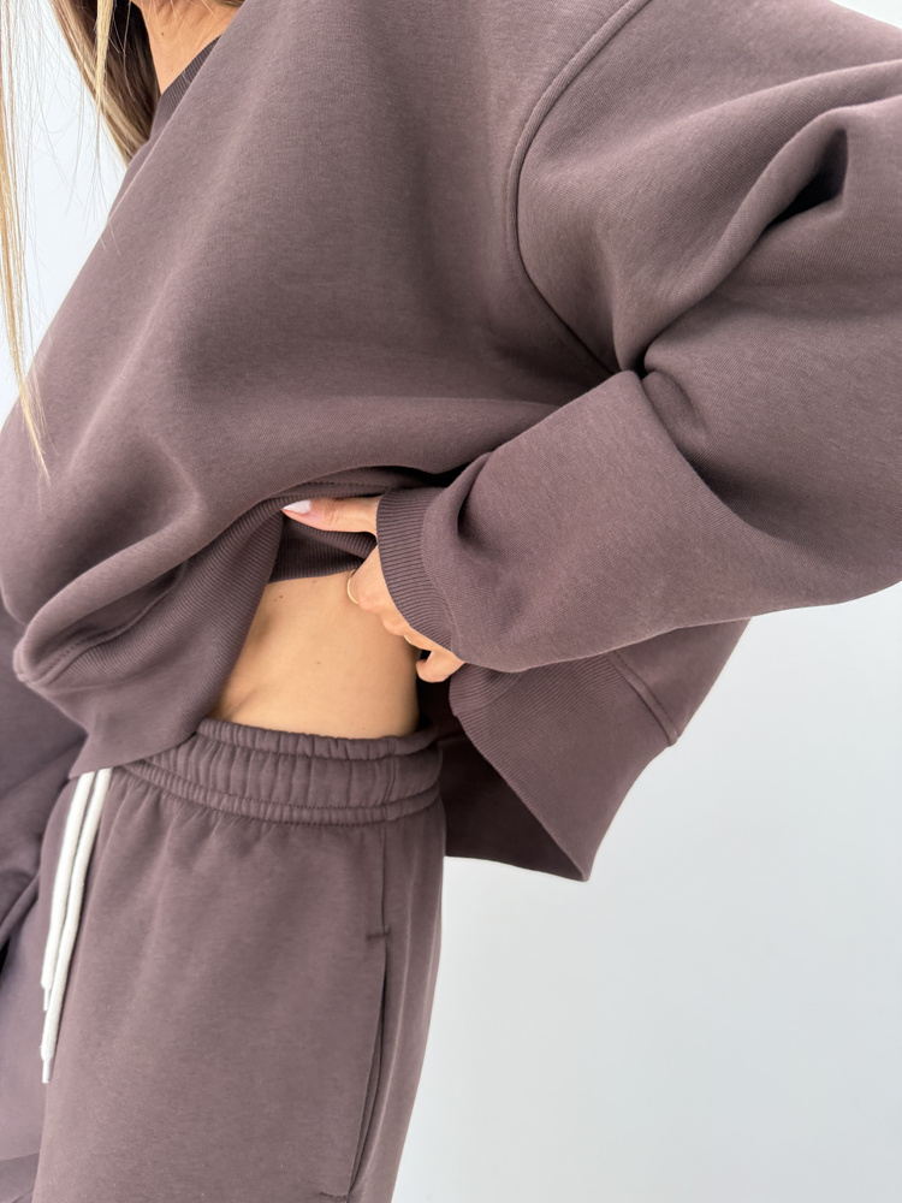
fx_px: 834
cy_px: 602
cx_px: 451
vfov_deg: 71.6
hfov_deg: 56.8
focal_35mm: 24
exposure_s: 1/121
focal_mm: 6.76
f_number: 1.78
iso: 160
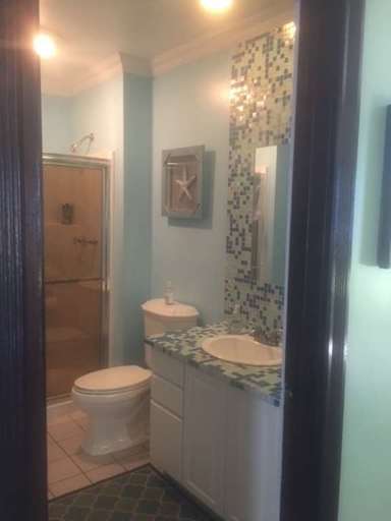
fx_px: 437
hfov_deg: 48.2
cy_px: 260
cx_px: 196
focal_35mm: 29
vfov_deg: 61.7
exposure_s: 1/4
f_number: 2.2
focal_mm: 4.15
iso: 64
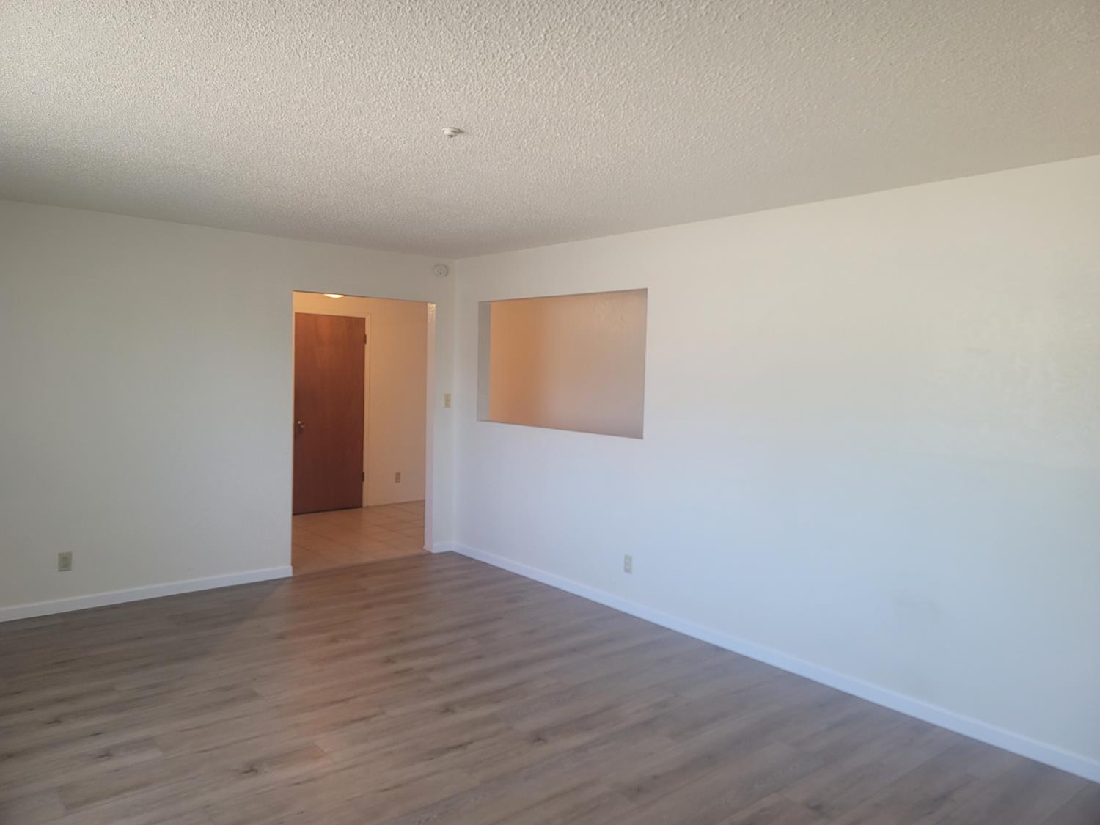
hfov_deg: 69.4
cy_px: 412
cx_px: 550
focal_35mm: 25
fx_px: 794
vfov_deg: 54.9
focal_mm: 7
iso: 200
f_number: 1.8
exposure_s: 1/60
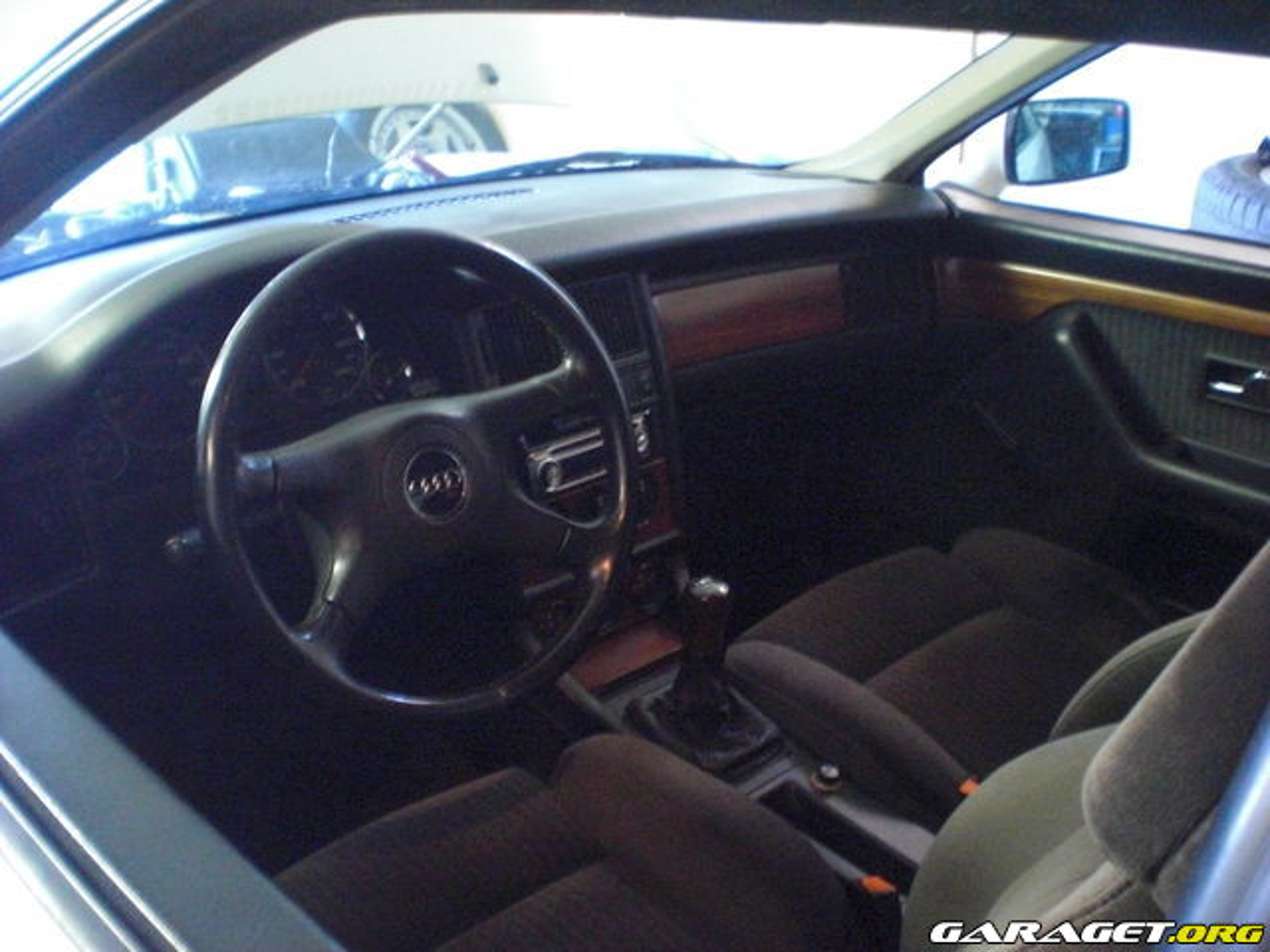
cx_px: 635
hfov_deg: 49.0
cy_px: 476
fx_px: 1394
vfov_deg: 37.7
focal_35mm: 38
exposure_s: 1/8
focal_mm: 6.3
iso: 800
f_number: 3.1
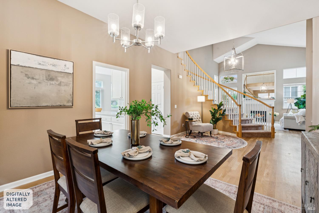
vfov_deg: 73.7
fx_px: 142
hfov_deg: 96.7
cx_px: 160
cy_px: 106
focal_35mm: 16
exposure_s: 1/3.33
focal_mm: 16
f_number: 11
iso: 320
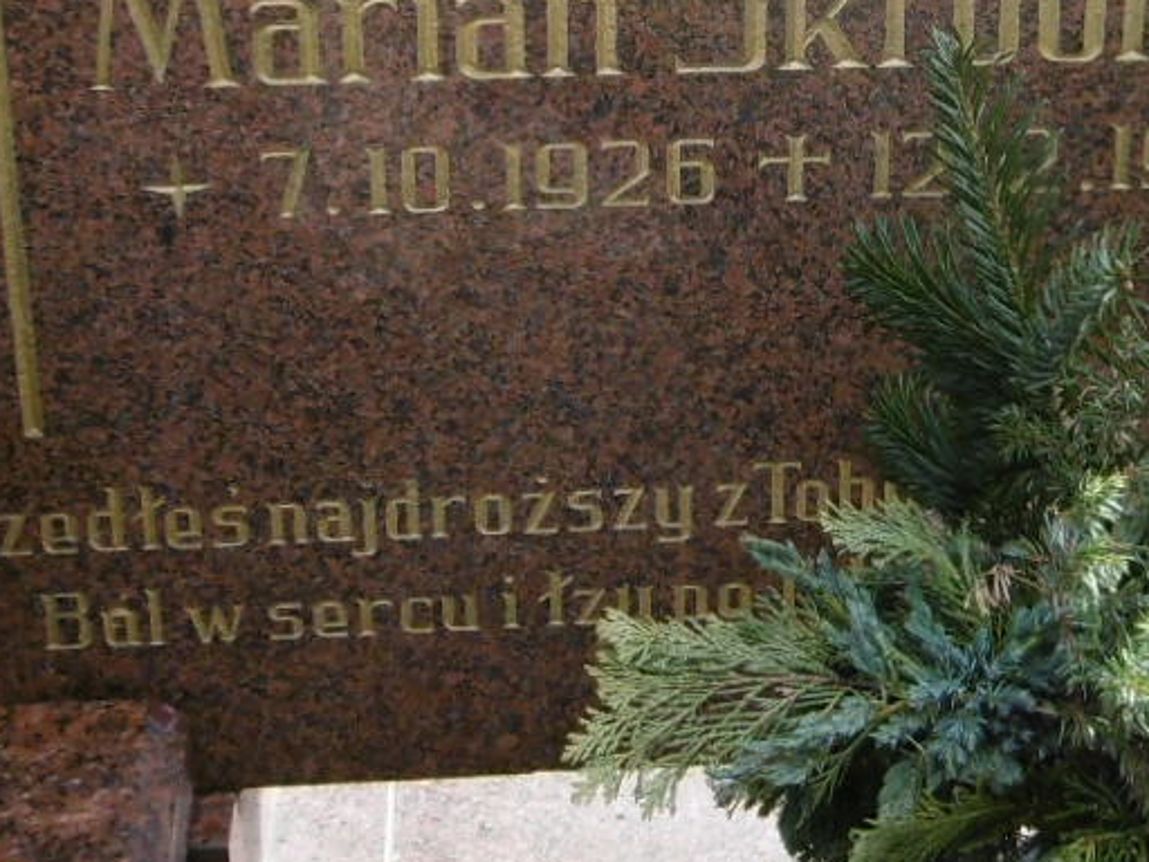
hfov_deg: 20.3
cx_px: 833
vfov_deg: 15.1
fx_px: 3187
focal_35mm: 96
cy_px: -4
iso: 100
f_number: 3.1
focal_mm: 4.3
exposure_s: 1/320
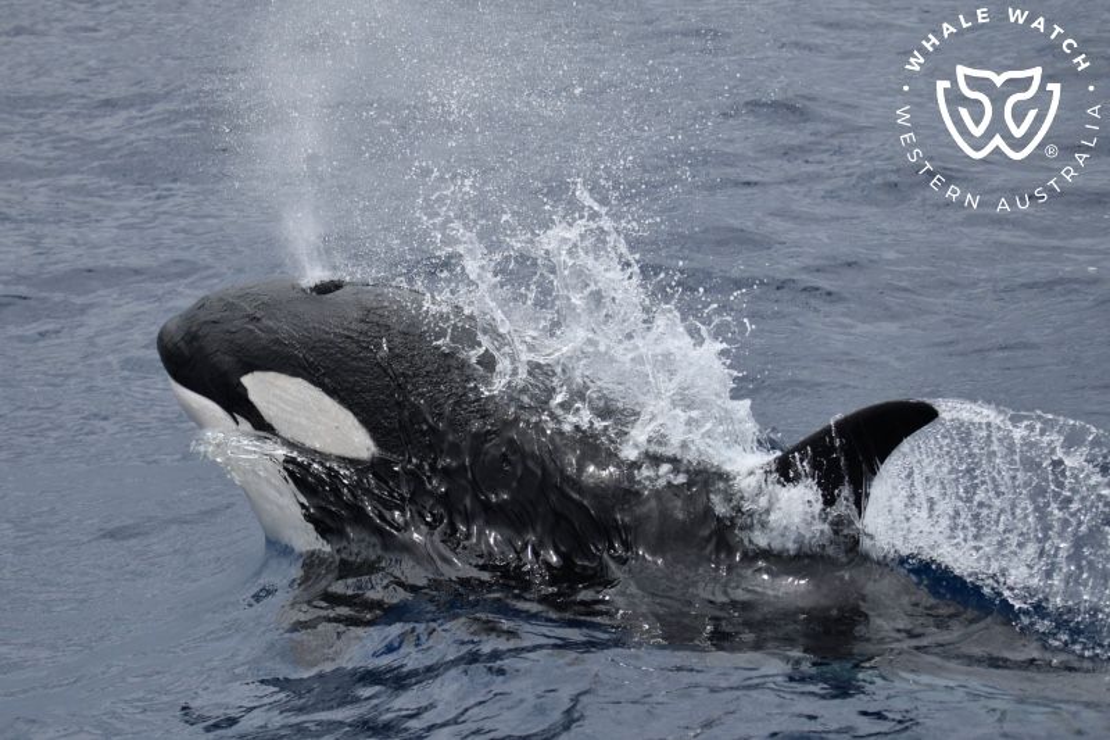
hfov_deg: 16.8
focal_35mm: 122
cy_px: 370
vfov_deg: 11.2
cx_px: 555
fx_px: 3761
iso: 640
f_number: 5
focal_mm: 122
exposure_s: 1/8000
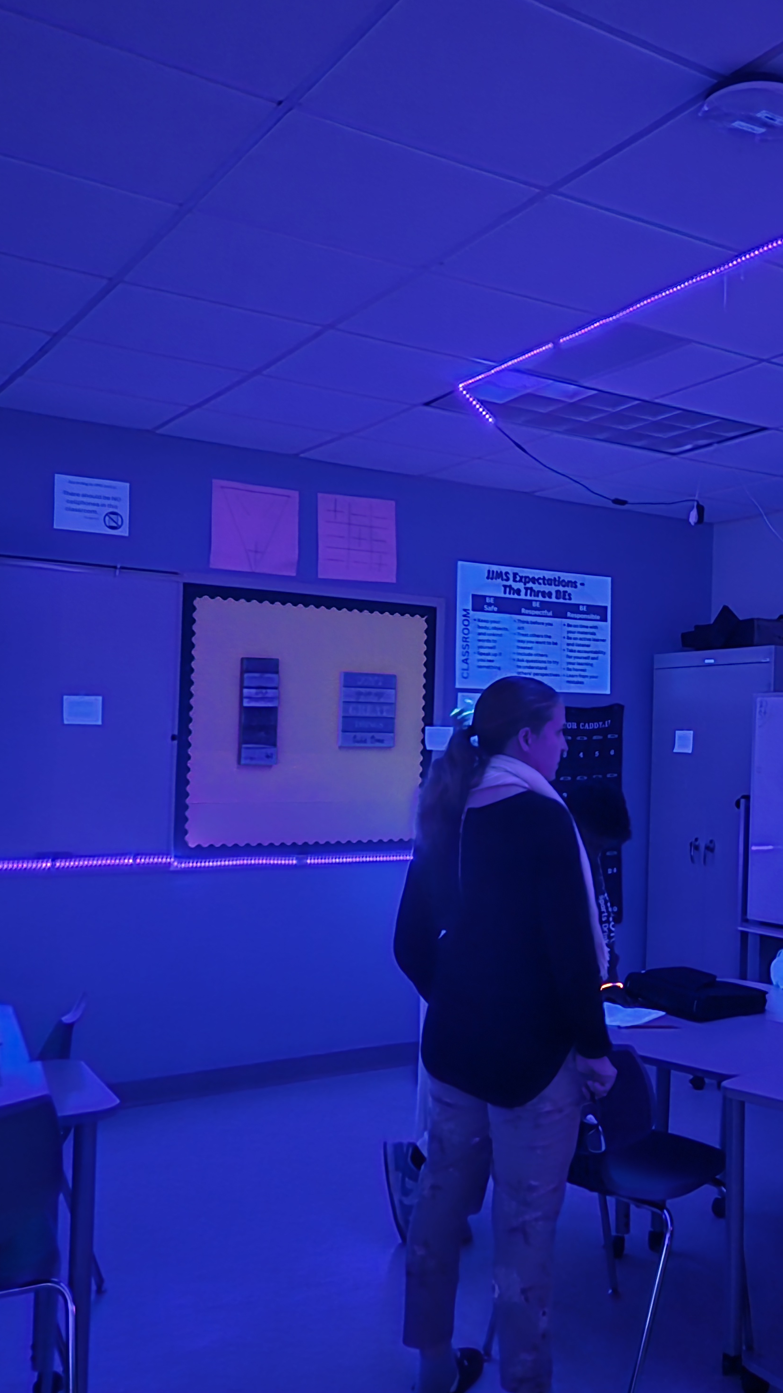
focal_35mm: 34
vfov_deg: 58.0
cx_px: 609
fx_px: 1255
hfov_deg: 33.8
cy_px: 687
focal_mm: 5.4
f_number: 1.8
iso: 2500
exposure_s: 1/17.2
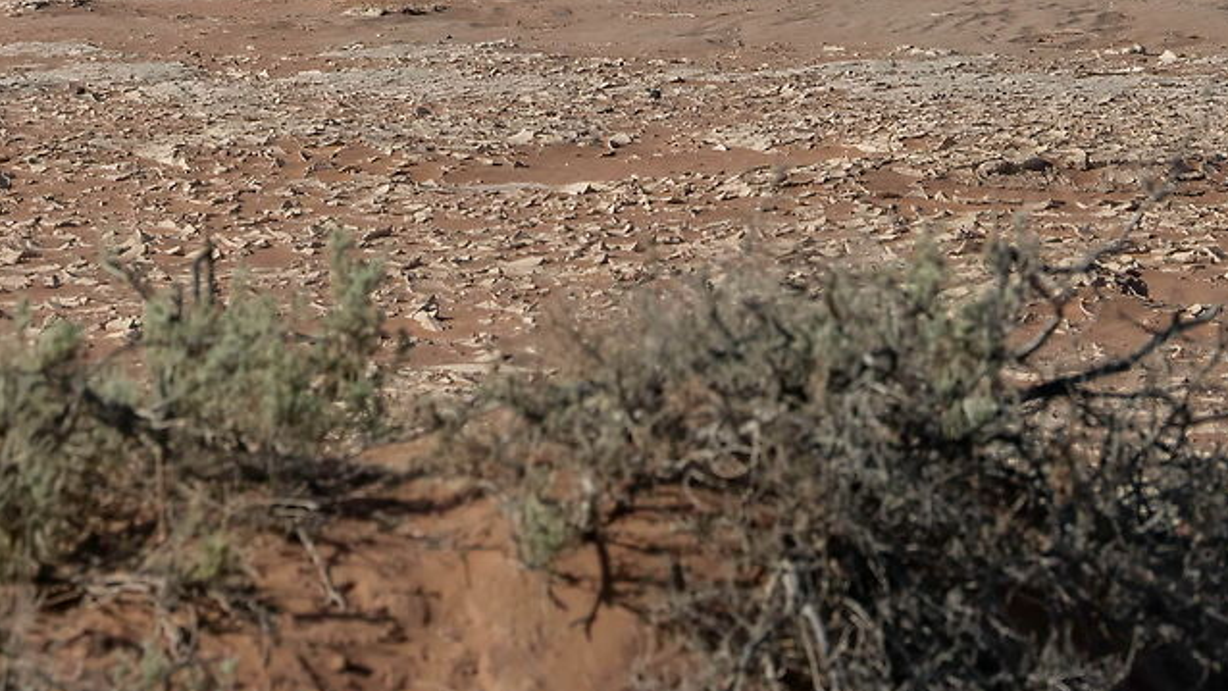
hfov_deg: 4.9
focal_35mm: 441
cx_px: 115
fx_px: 14361
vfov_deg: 2.7
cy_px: -589
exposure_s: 1/1600
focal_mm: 112
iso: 400
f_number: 8
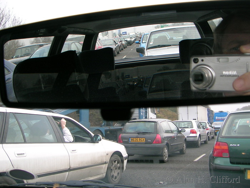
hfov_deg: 52.6
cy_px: 94
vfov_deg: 40.7
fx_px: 253
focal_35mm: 35
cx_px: 125
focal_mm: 5.4
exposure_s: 1/43
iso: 50
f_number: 2.8
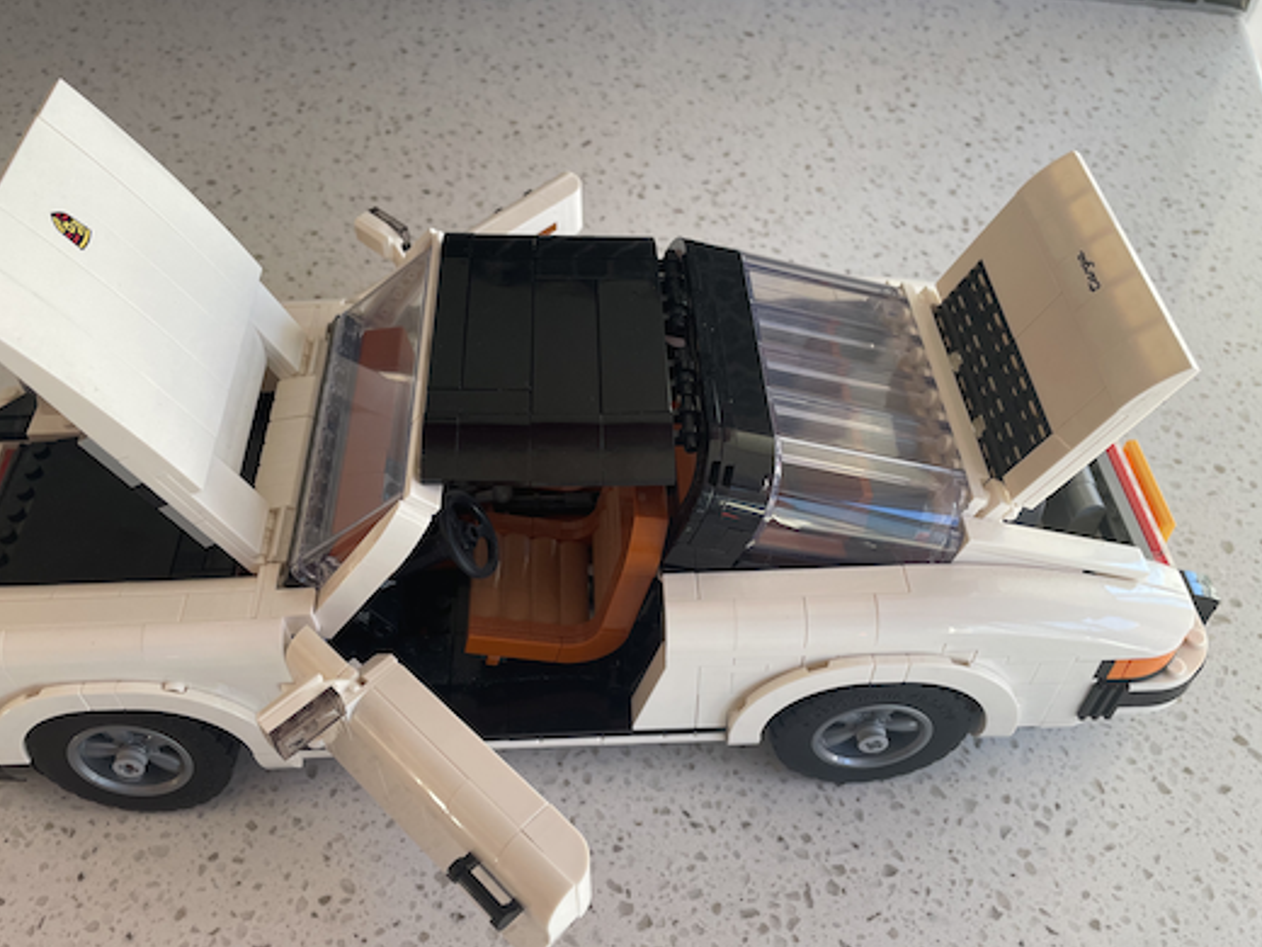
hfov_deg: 59.9
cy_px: 503
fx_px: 1094
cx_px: 573
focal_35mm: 30
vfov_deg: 46.8
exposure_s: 1/121
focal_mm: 4.2
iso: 100
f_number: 1.6
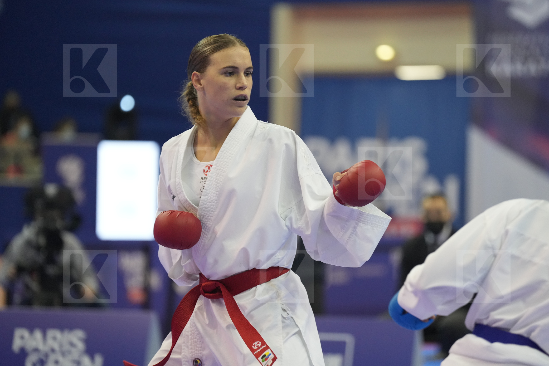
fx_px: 2592
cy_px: 173
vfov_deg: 8.1
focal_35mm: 170
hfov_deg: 12.1
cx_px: 287
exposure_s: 1/1000
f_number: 2.8
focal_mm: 157
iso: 3200
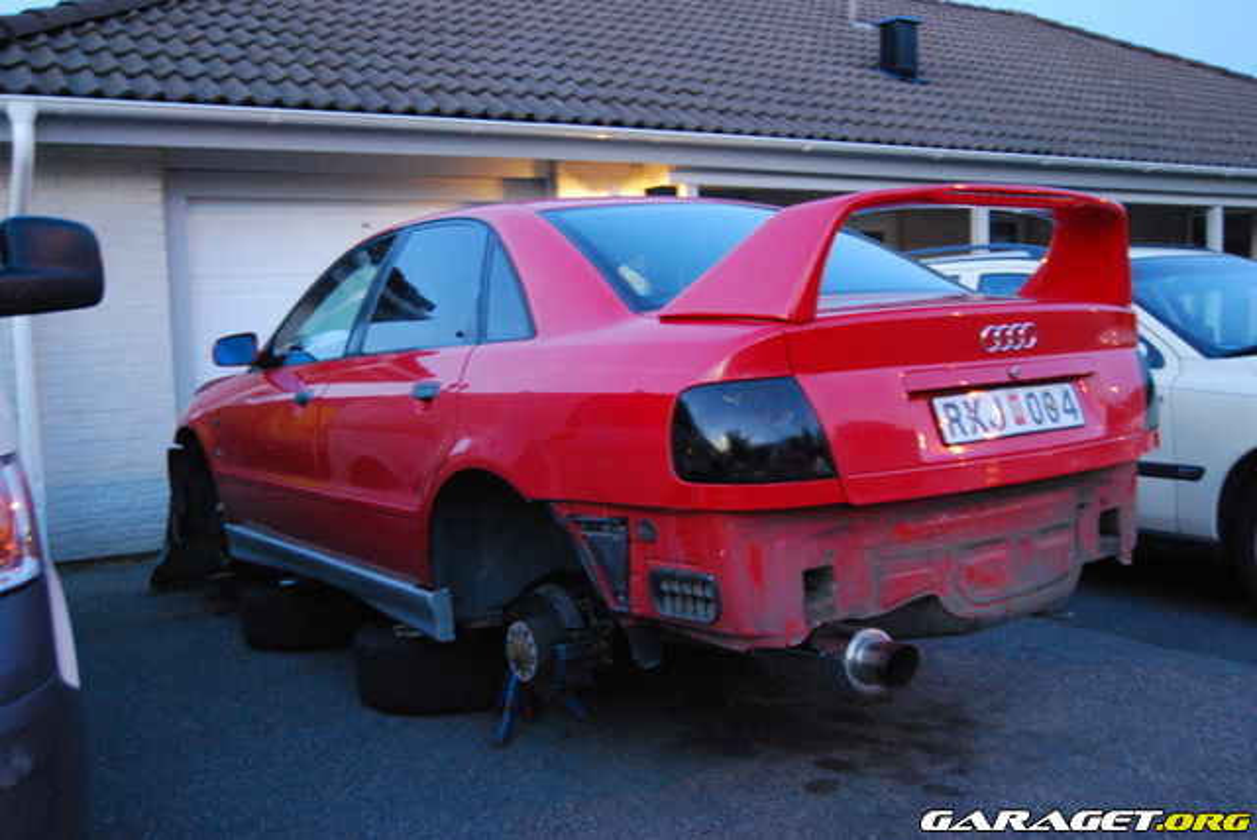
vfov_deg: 38.4
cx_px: 628
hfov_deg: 55.1
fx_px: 1206
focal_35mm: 34
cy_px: 420
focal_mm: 23
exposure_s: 1/8
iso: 1600
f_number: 3.8
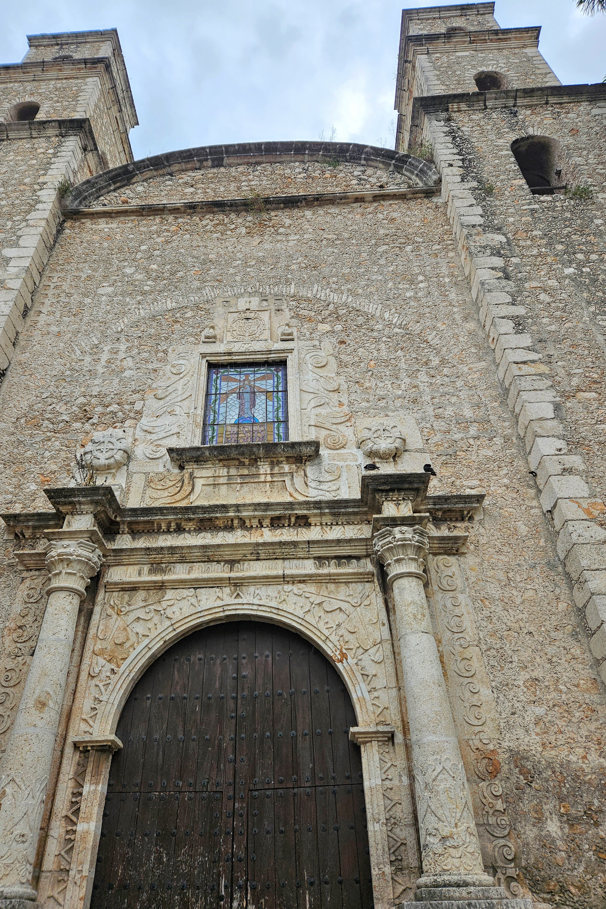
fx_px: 606
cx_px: 286
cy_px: 456
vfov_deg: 73.7
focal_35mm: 24
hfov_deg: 53.1
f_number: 1.8
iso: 25
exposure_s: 1/1899
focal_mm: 5.4
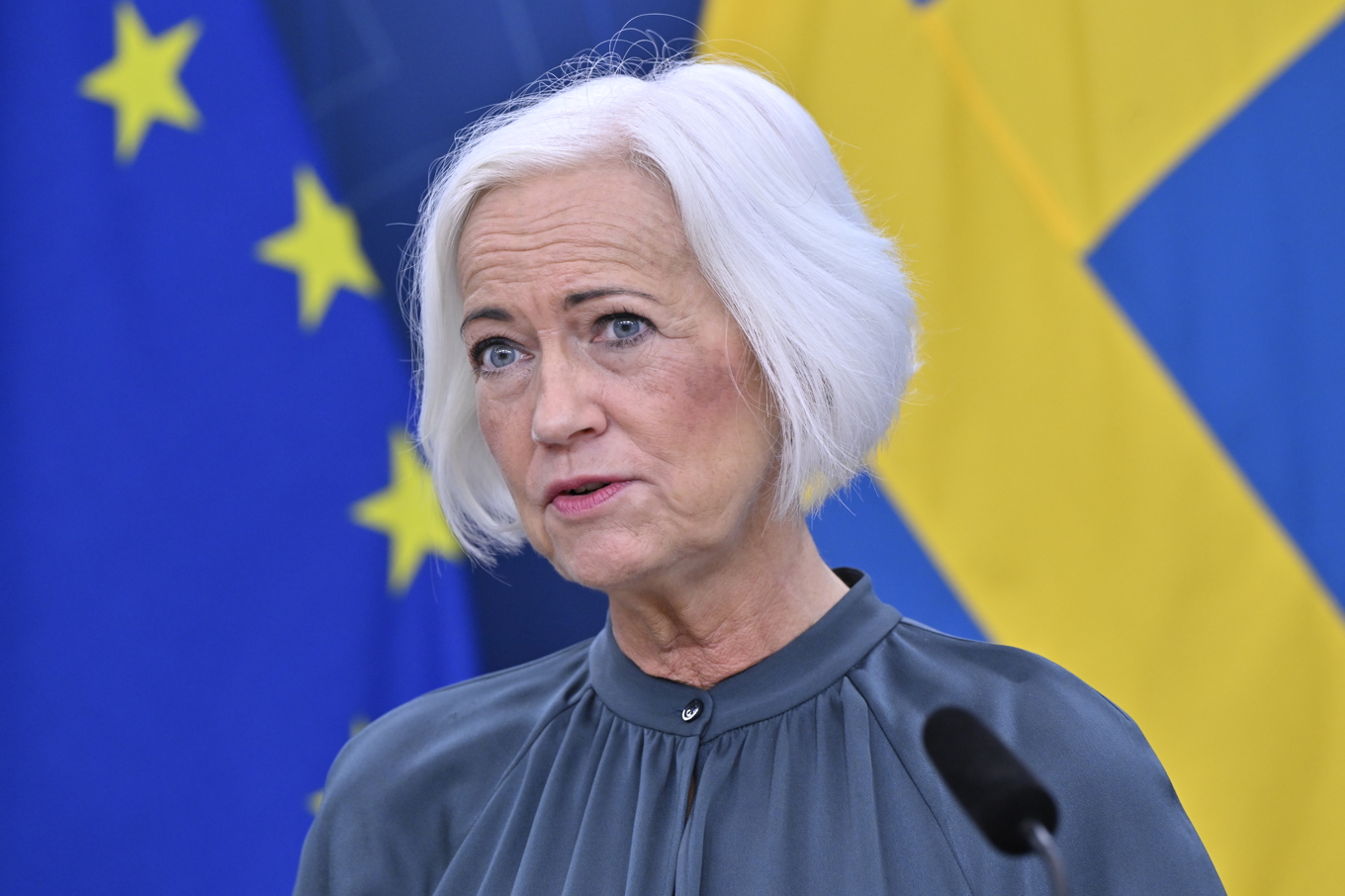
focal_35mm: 170
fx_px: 6349
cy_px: 448
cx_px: 672
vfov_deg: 8.1
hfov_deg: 12.1
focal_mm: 170
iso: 2500
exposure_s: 1/320
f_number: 5
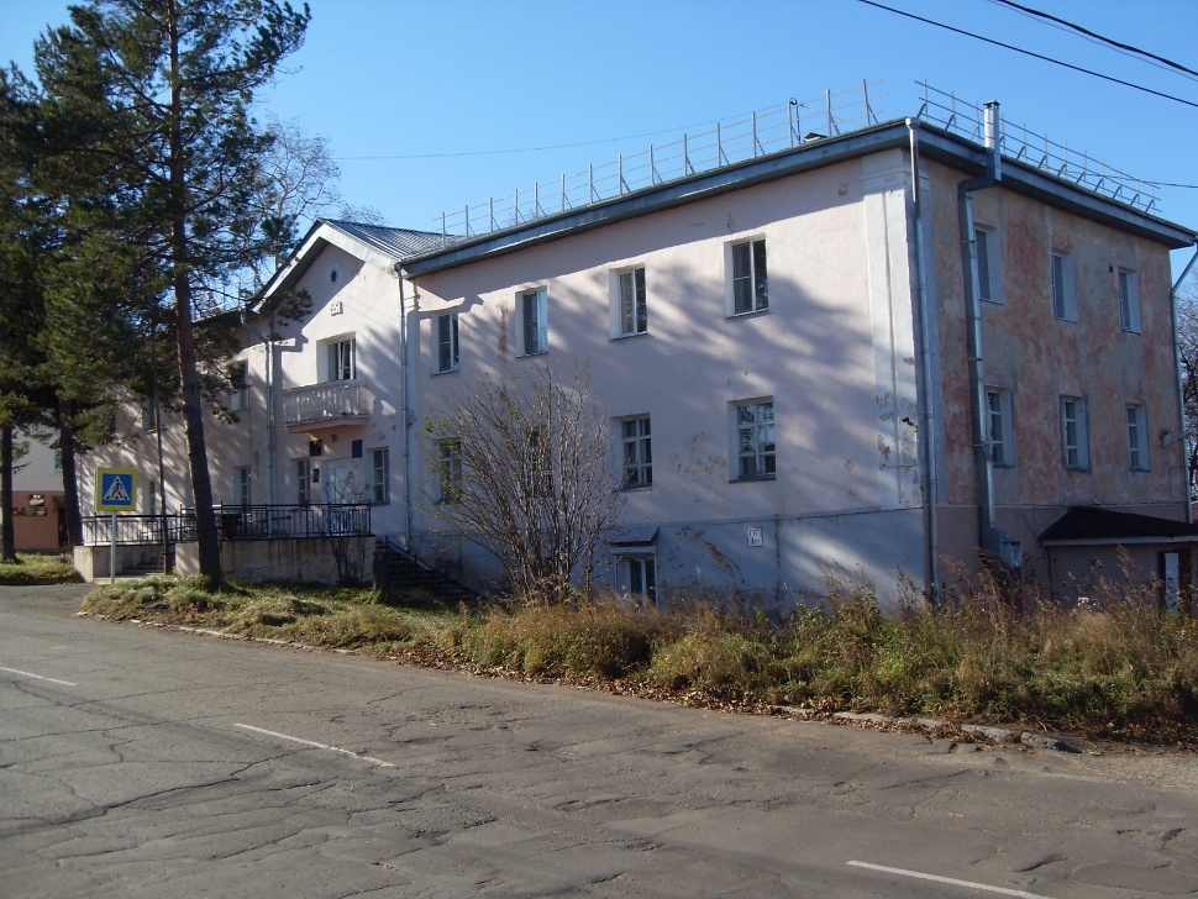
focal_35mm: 37
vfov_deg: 38.7
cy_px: 450
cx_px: 599
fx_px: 1281
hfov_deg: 50.1
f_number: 7
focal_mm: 6.3
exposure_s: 1/180
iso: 80
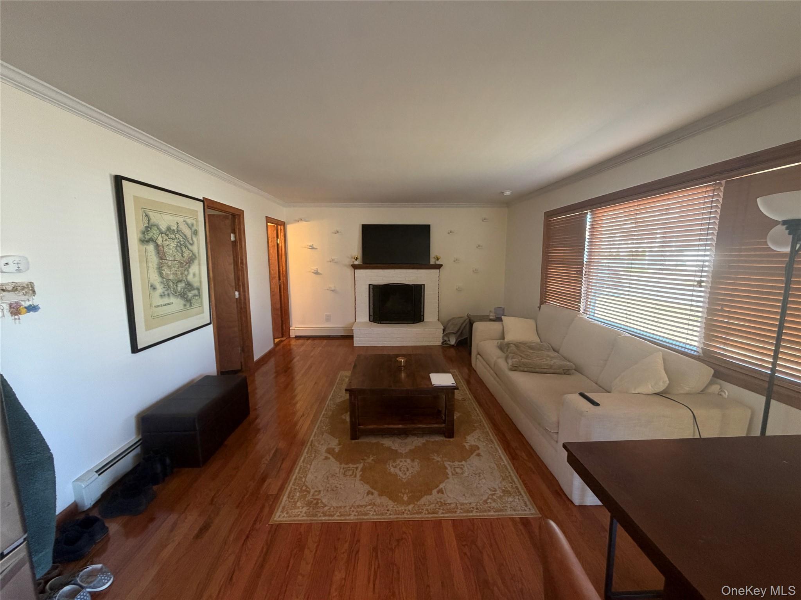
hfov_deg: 102.1
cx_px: 400
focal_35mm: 14
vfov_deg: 85.7
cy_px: 300
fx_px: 324
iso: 250
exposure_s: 1/60
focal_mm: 2.22
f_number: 2.2
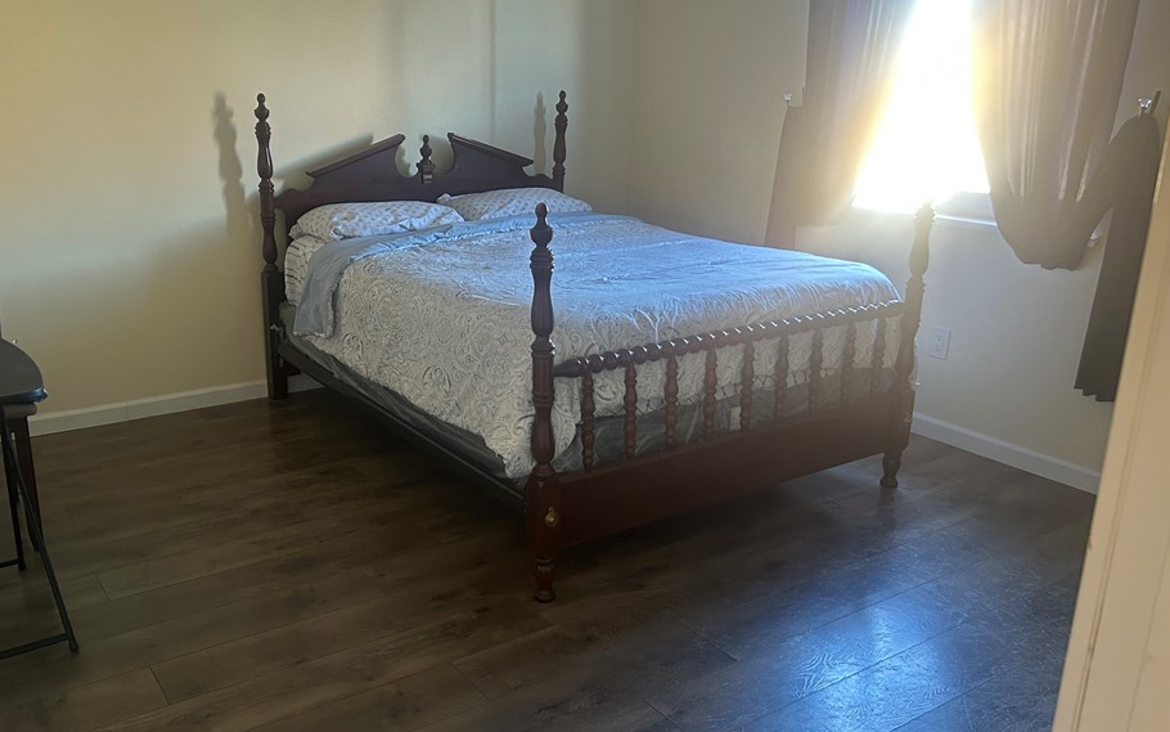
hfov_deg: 61.0
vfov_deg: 40.6
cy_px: 382
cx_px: 513
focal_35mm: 31
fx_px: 989
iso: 250
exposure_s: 1/60
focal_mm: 5.7
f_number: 1.5
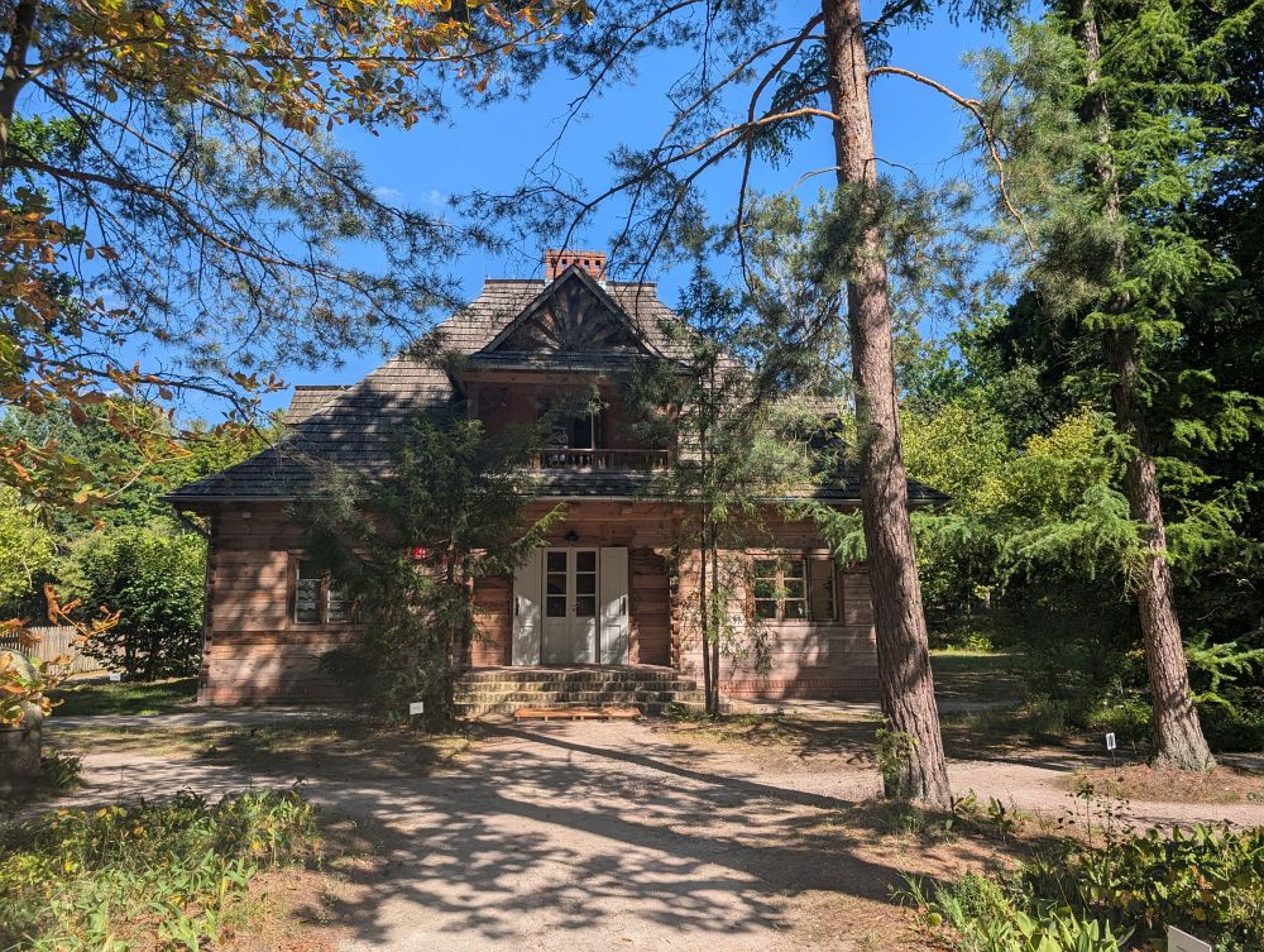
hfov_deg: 71.5
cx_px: 632
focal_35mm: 24
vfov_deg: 56.9
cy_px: 476
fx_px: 878
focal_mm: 6.9
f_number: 1.68
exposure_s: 1/630
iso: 20
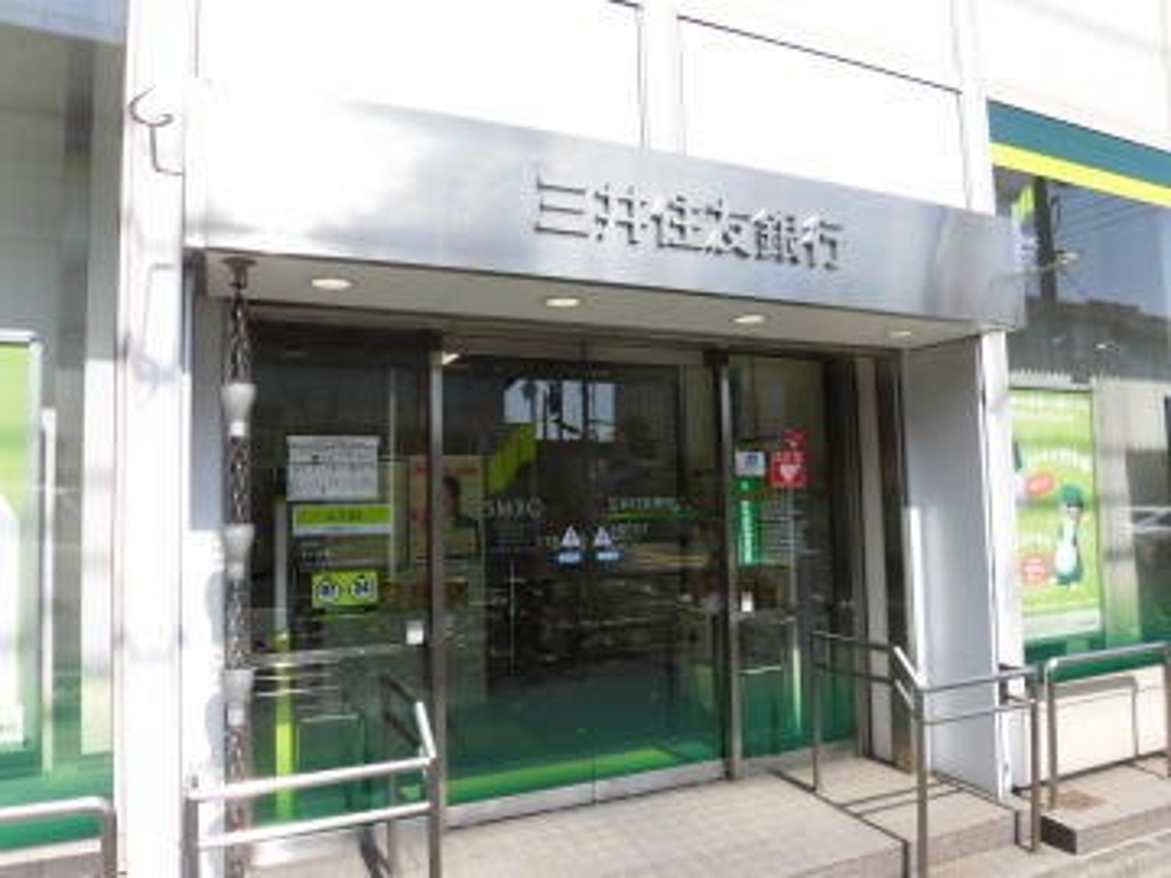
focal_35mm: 24
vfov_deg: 56.8
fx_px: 812
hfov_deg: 71.6
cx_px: 586
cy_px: 439
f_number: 3.1
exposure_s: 1/800
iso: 100
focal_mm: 4.3
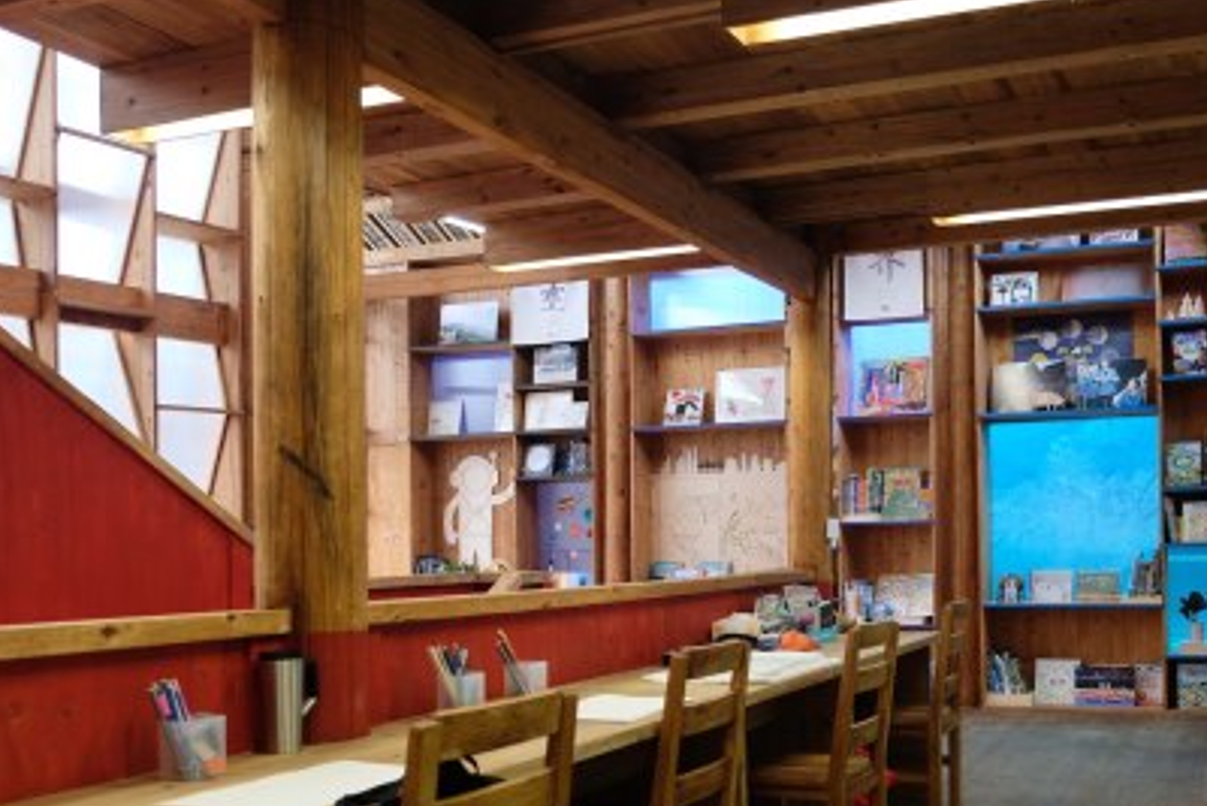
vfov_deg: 36.5
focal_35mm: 36
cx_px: 842
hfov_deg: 51.7
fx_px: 1207
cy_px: 537
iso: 800
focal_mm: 16
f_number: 2.8
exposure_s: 1/42
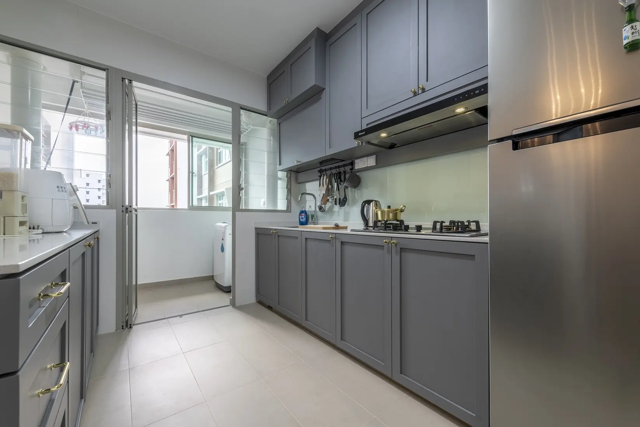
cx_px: 320
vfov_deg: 81.2
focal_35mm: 14
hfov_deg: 104.3
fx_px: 249
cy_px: 214
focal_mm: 14
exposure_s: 1/8
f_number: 11
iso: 80
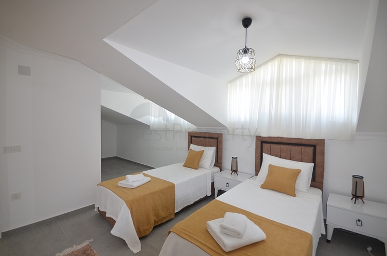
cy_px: 128
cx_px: 194
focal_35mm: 15
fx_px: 161
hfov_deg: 100.5
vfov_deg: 77.1
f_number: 5.6
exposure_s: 1/60
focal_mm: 10
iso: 400
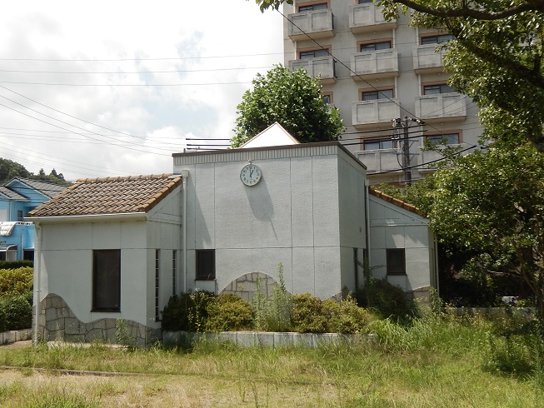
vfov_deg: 35.1
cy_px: 204
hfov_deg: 45.8
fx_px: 644
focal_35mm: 41
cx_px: 272
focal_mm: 7.3
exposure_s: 1/800
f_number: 4.2
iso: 125
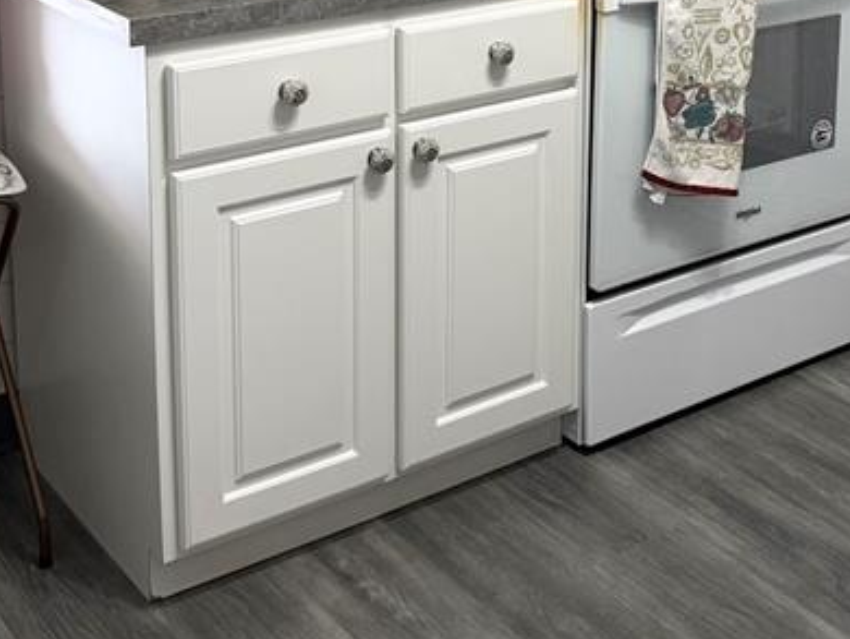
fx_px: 1548
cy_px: -68
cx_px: 667
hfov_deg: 30.1
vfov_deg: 22.0
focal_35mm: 63
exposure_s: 1/120
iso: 200
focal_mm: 6.76
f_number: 1.78
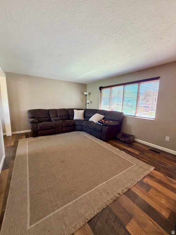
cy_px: 118
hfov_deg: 85.7
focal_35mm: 14
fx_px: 95
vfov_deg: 102.1
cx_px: 88
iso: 200
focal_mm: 2.22
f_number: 2.2
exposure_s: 1/60
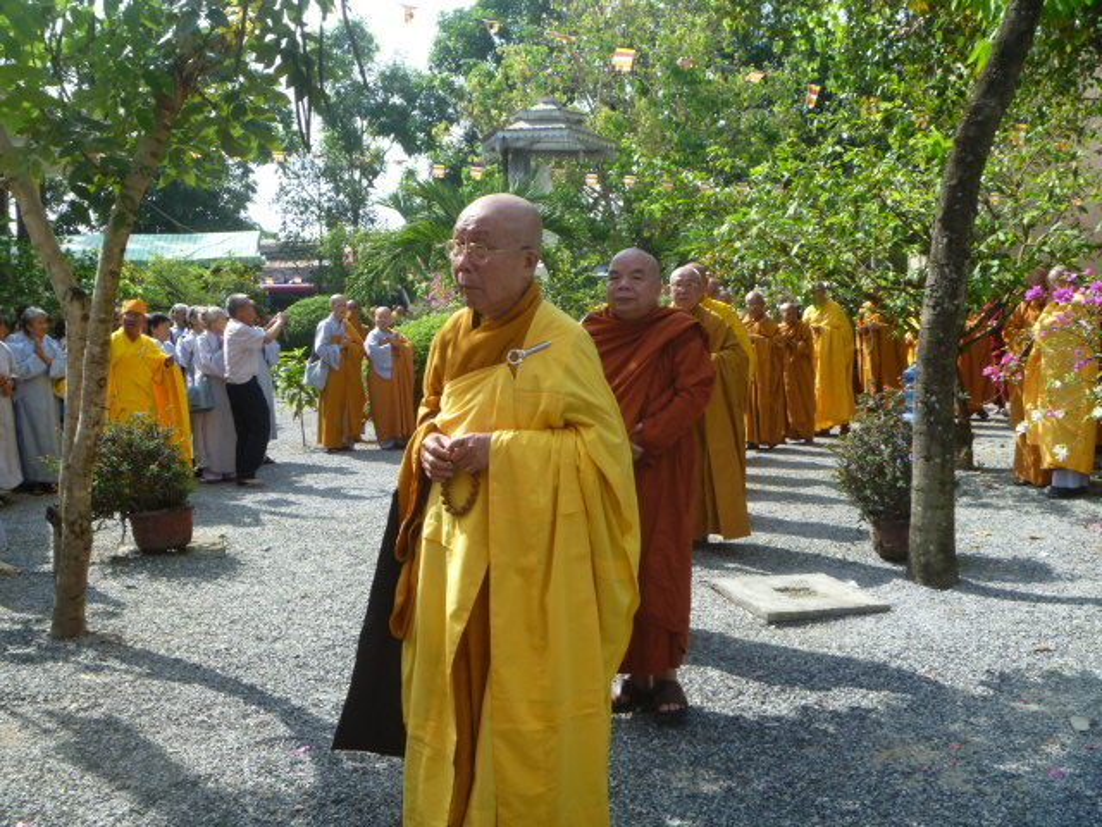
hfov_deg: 52.6
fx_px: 1114
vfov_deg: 40.7
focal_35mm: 35
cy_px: 414
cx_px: 551
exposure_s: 1/200
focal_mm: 6.3
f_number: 4.5
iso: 80
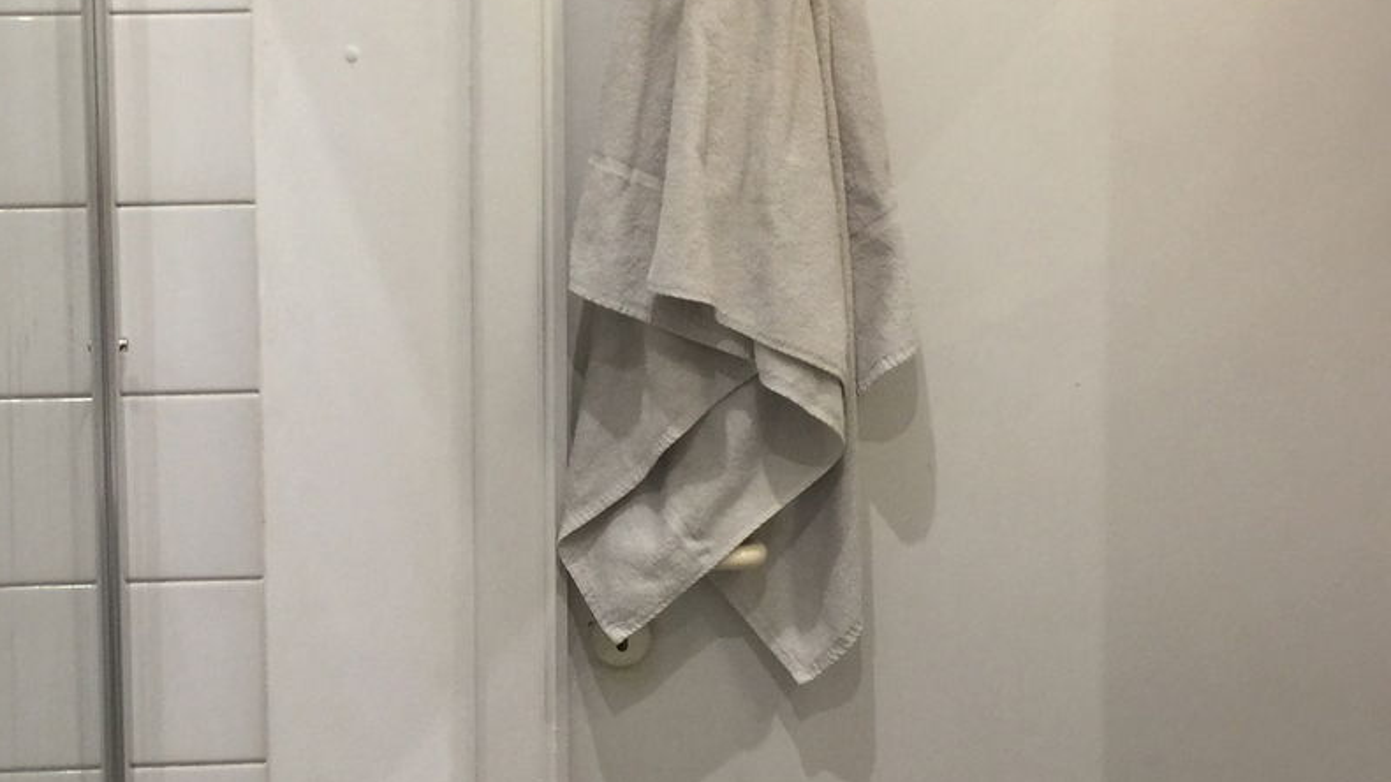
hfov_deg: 32.6
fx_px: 2360
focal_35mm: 64
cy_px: 227
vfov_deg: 18.7
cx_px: 489
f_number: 2.2
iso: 64
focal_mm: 4.15
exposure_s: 1/33
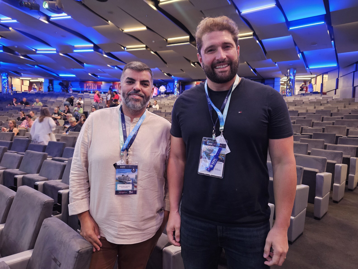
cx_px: 179
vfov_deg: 58.9
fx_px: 238
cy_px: 134
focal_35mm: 23
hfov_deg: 73.9
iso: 1250
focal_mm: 5.4
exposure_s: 1/24
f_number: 1.8
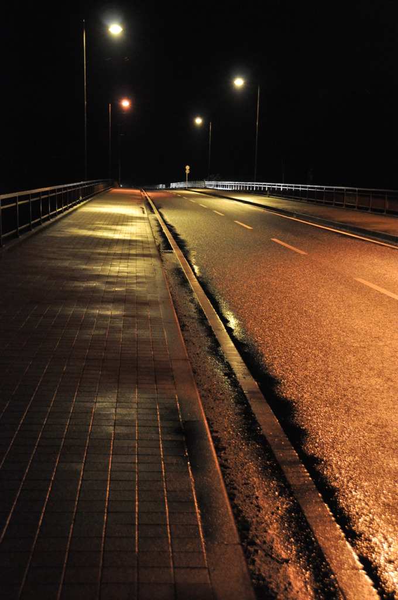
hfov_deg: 25.7
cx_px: 199
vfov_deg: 37.9
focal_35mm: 52
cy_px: 300
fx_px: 873
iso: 1600
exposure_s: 1/5
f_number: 4.2
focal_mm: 35
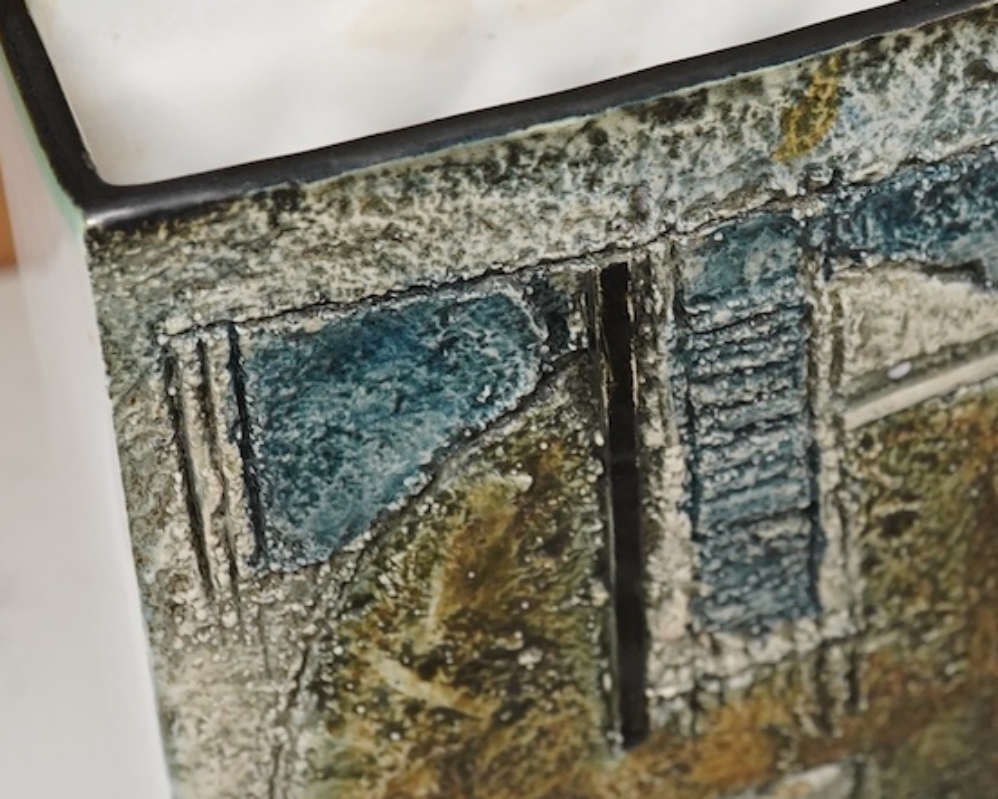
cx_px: 681
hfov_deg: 22.1
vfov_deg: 17.7
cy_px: 170
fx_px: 2541
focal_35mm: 86
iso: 2500
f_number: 11
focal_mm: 30
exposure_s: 1/125
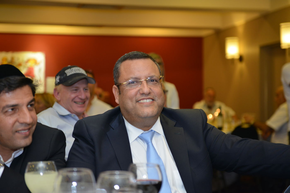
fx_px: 564
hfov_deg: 28.8
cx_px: 145
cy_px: 96
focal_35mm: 70
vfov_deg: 19.5
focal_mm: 70
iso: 1250
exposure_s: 1/160
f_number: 3.2
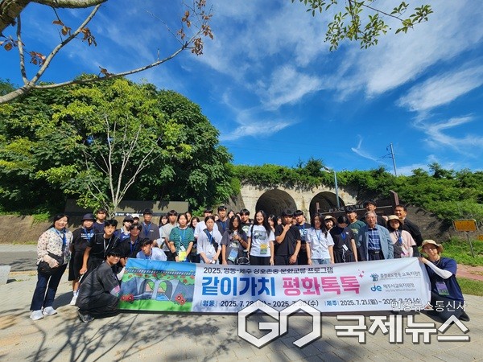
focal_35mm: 13
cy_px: 181
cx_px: 242
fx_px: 181
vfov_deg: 89.9
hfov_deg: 106.2
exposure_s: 1/1780
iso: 50
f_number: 2.2
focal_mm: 2.2
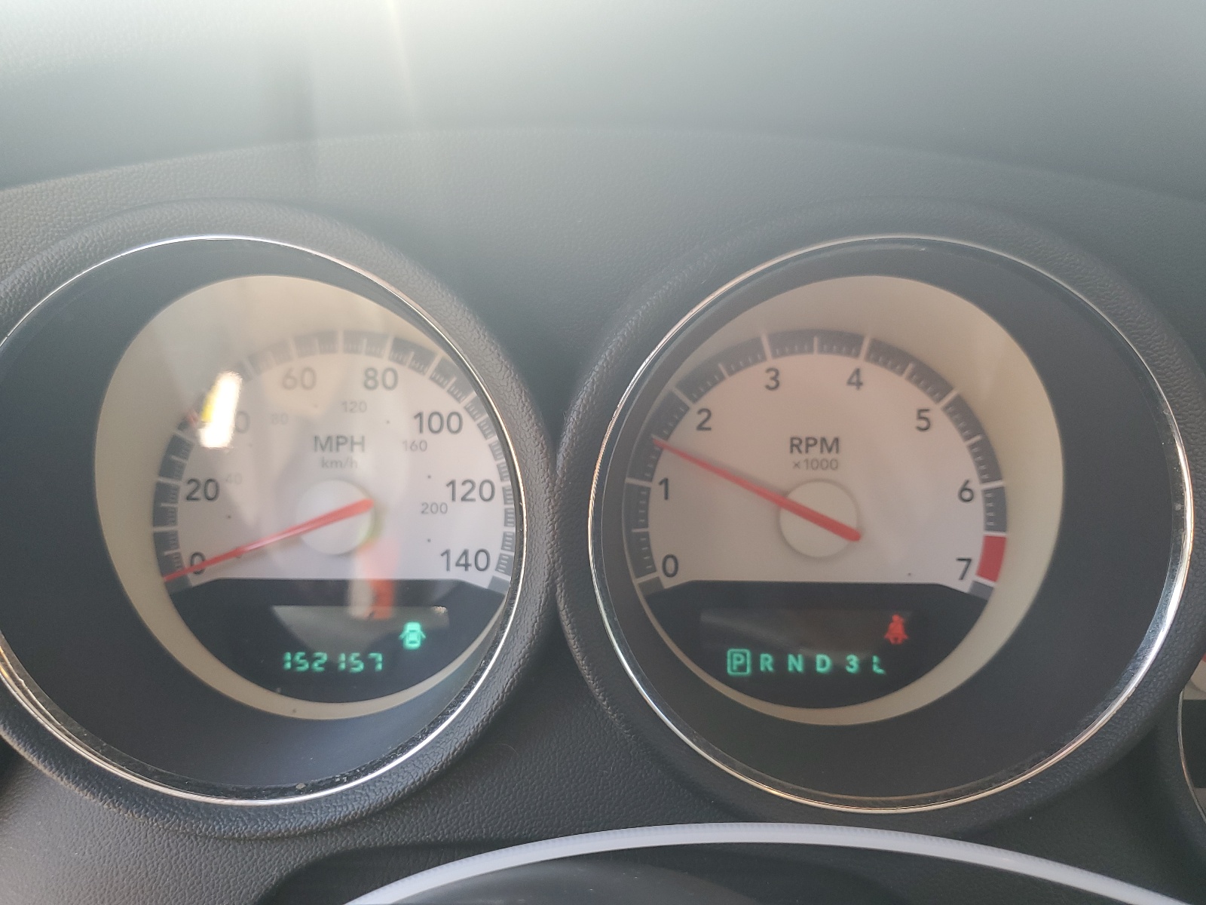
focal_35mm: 26
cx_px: 603
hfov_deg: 67.3
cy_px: 452
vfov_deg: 53.1
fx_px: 906
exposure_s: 1/120
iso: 63
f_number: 1.5
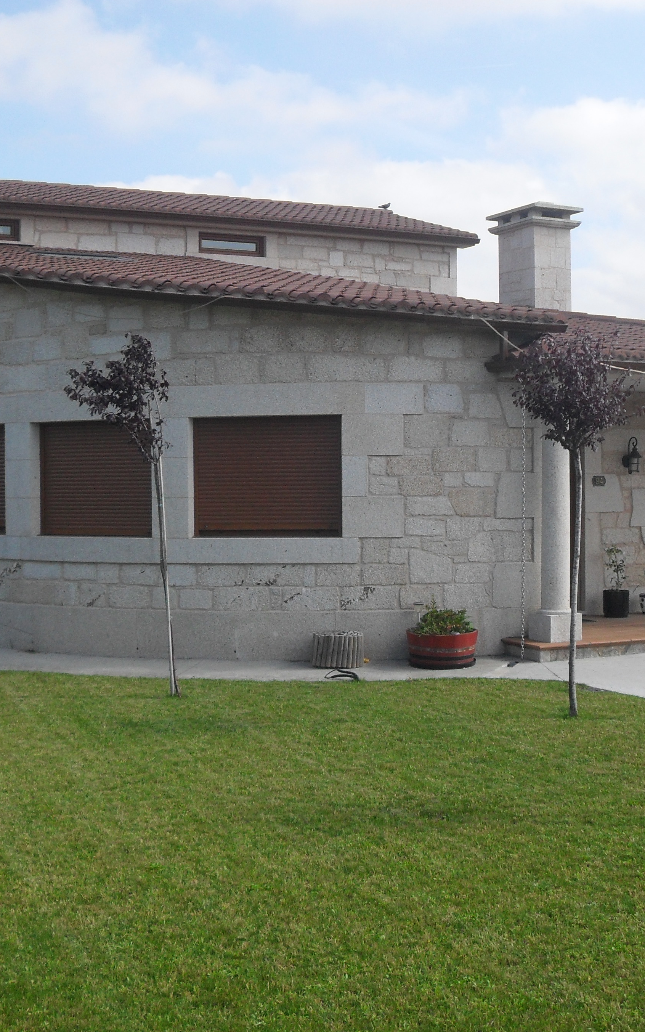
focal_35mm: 50
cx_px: 349
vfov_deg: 40.3
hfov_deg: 25.8
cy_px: 513
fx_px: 1406
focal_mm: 6.2
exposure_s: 1/125
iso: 100
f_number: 8.9
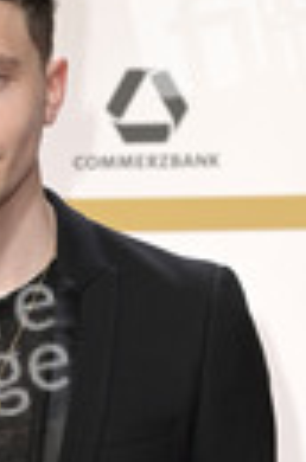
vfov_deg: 8.5
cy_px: 547
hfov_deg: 5.7
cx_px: -11
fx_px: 3076
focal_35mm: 240
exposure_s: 1/250
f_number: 5
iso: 640
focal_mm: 78
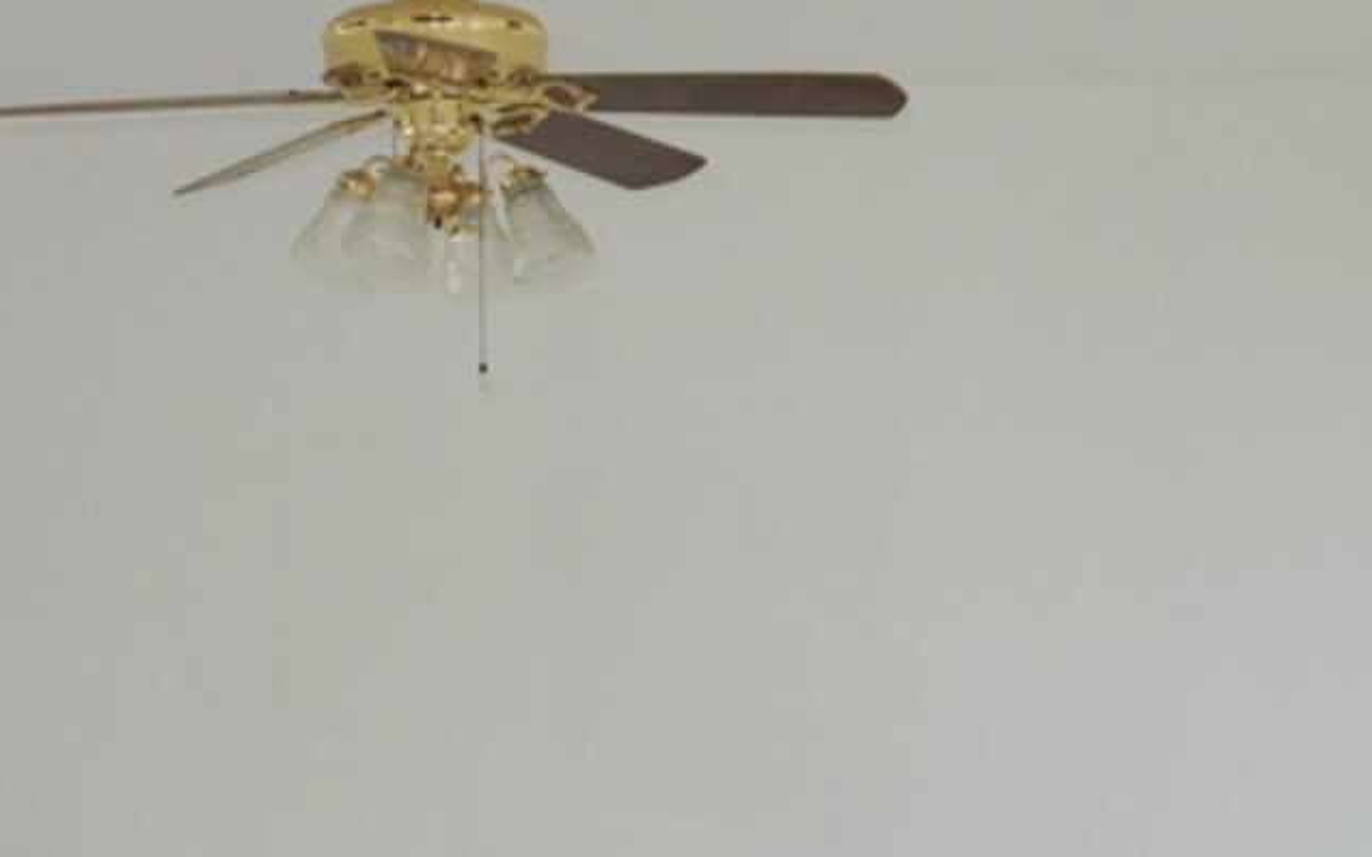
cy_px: 915
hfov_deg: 31.9
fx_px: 2392
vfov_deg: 19.5
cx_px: 548
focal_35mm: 64
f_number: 4
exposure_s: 1/30
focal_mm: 5.4
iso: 200
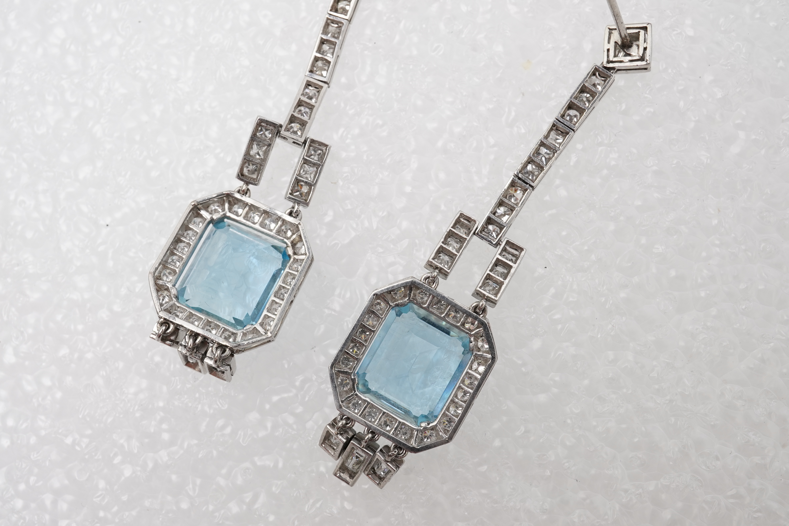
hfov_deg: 43.6
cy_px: 263
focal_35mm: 45
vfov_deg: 29.9
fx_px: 986
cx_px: 394
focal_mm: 30
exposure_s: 1/100
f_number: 20
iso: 500
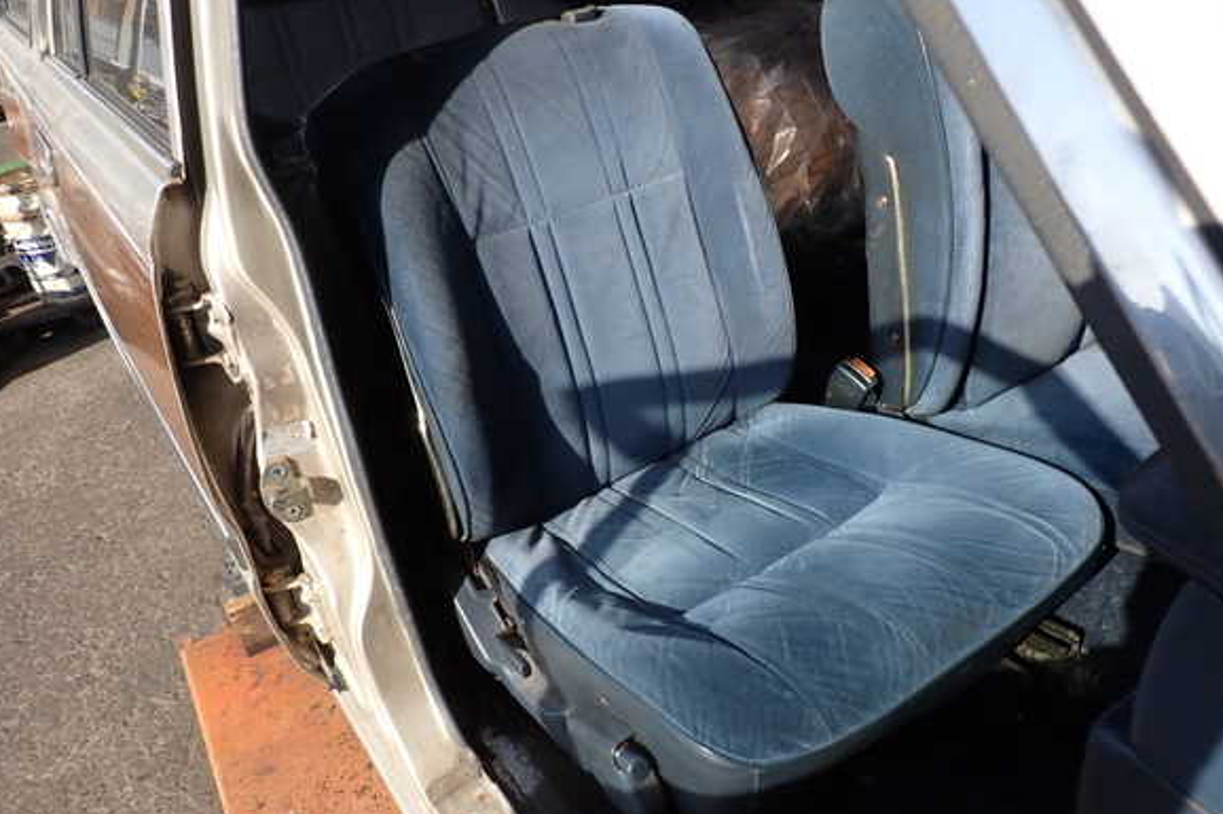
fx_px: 917
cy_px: 423
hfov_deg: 67.4
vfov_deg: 47.9
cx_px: 620
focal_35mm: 27
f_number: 2.8
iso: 100
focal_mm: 4.5
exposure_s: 1/640
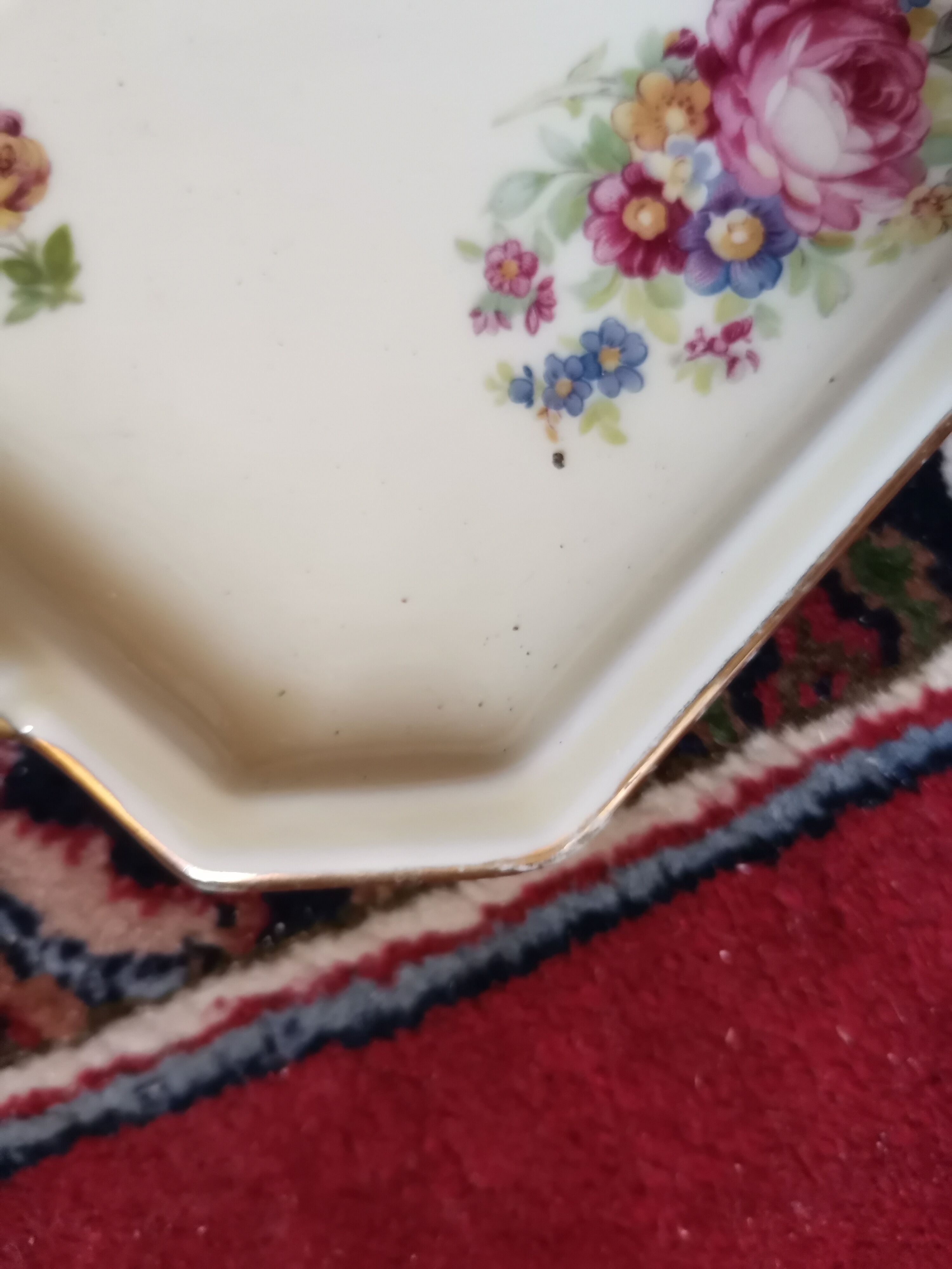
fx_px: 953
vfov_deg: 67.3
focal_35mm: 26
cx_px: 476
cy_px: 634
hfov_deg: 53.1
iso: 800
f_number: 1.8
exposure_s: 1/25
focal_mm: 4.75
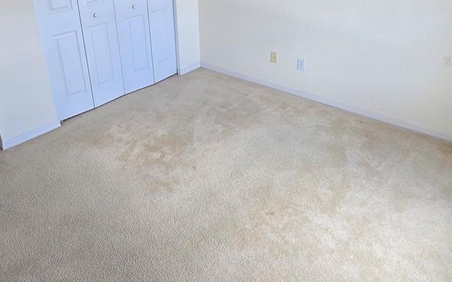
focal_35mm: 26
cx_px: 175
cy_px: 60
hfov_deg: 69.5
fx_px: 320
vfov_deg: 45.4
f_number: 2.2
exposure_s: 1/60
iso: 64
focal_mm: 2.2
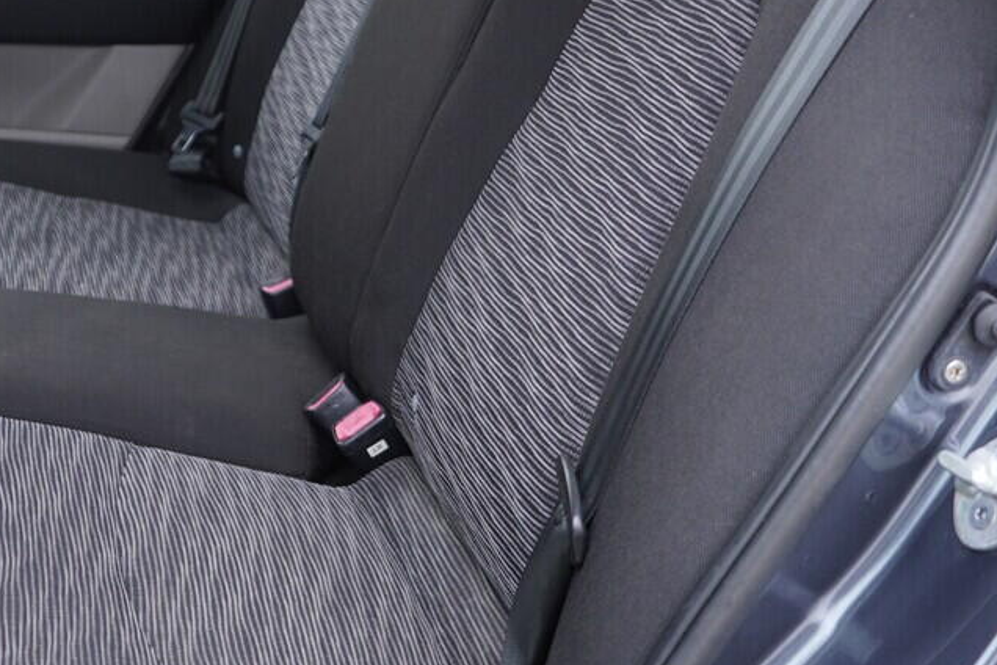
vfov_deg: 23.1
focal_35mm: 58
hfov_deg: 33.5
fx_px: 1606
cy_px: 139
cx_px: 207
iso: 320
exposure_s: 1/40
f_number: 2.8
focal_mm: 24
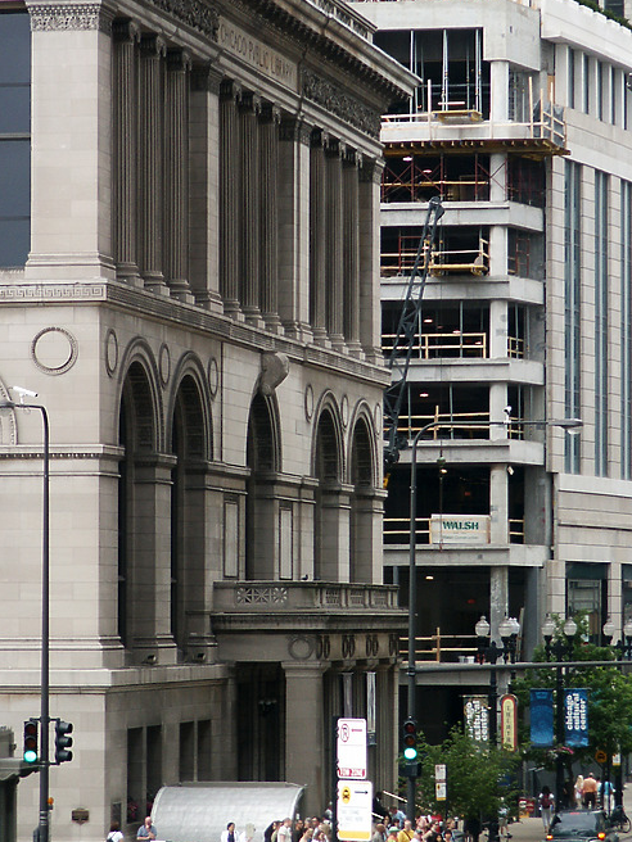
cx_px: 380
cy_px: 325
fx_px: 4406
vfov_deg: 10.9
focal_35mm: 181
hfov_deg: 8.2
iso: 64
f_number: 3.6
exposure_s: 1/180
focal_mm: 26.96
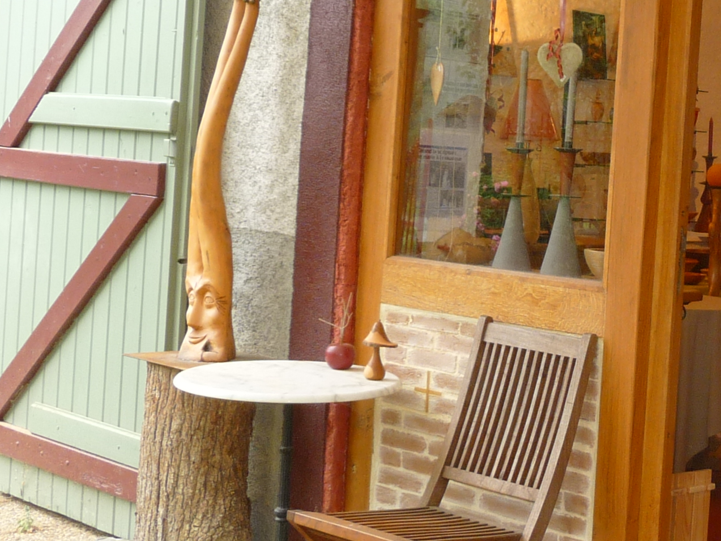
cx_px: 751
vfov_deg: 19.4
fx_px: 1583
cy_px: 216
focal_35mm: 76
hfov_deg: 24.3
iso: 125
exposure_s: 1/30
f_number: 3.3
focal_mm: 4.7
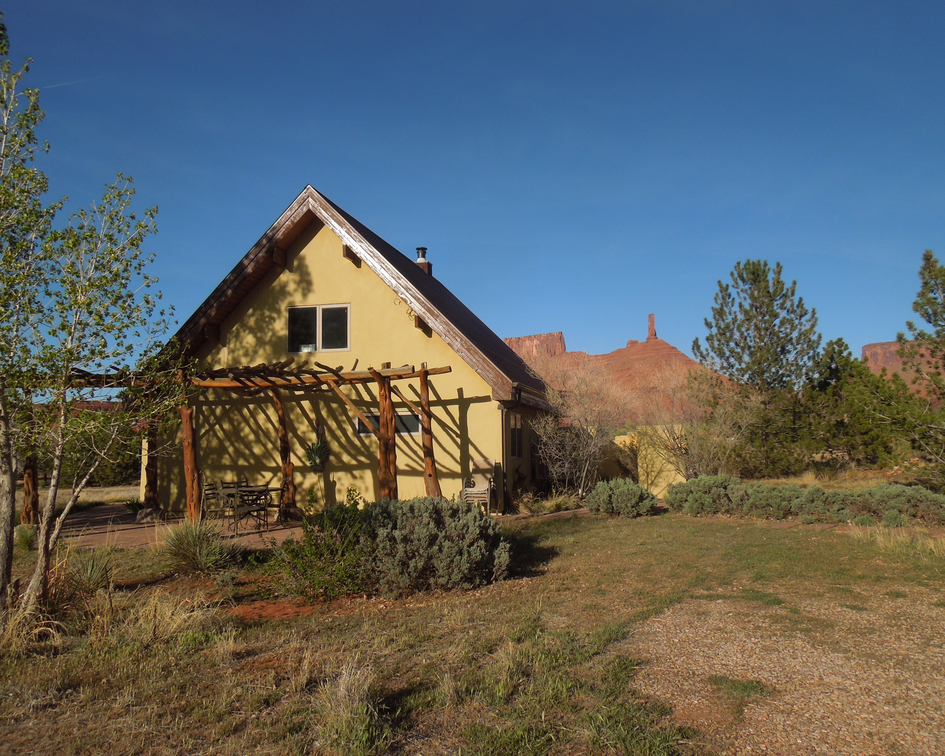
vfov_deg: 53.2
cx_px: 499
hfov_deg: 64.0
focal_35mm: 27
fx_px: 755
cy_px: 364
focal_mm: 4.5
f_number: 6.6
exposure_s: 1/640
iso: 100
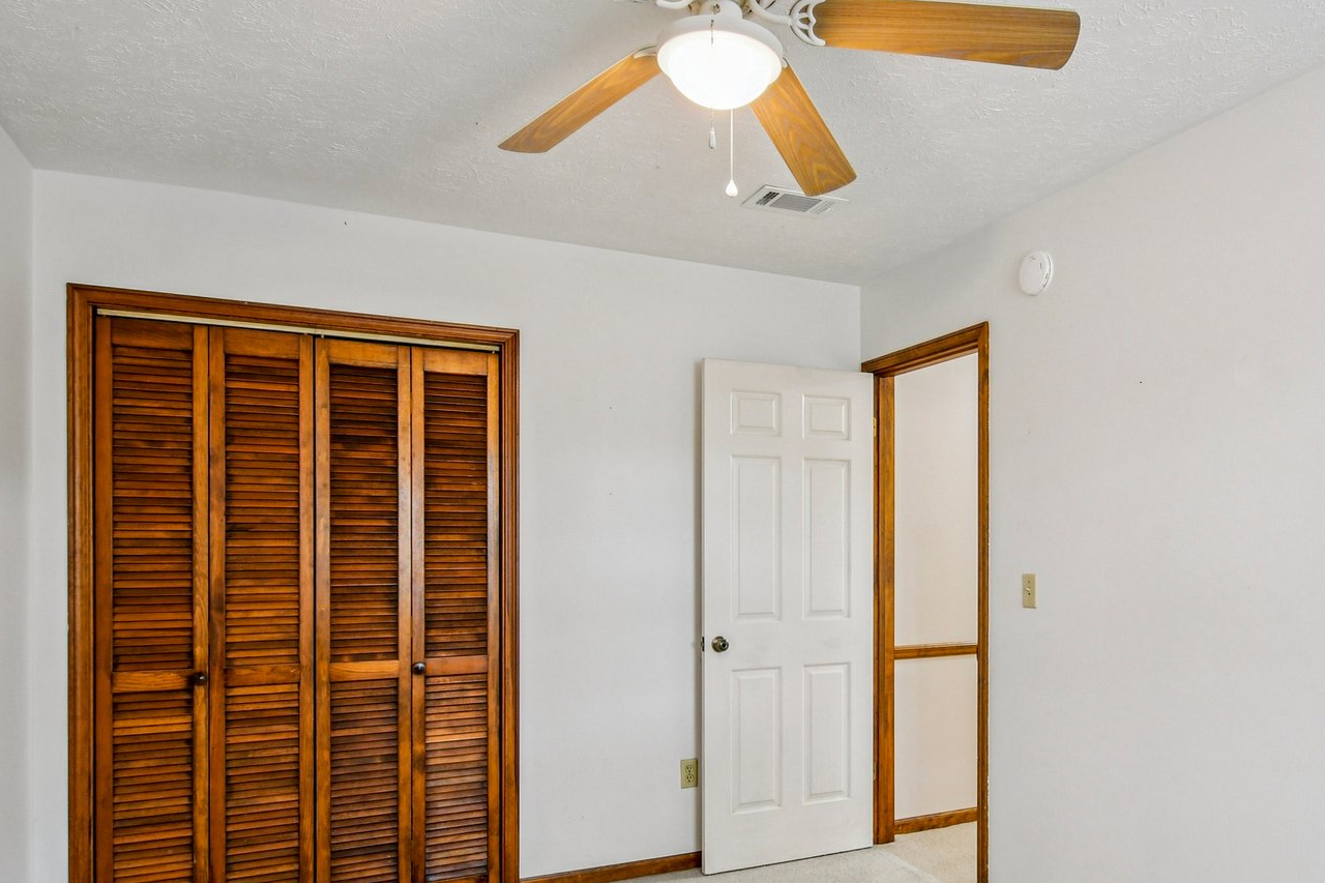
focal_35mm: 24
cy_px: 539
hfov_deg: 73.1
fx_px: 883
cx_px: 783
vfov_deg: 52.7
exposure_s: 1/4
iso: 400
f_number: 8
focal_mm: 10
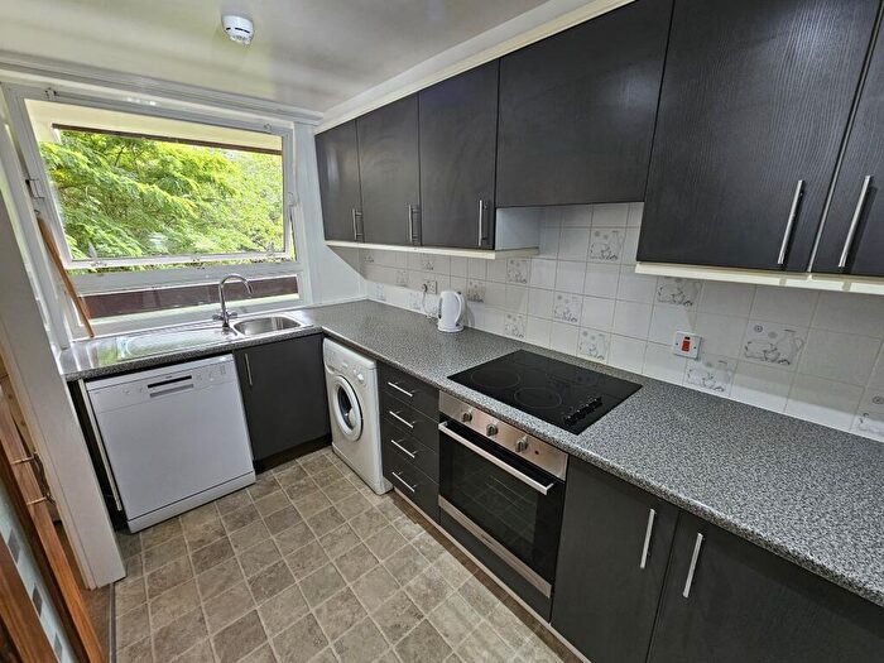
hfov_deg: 106.2
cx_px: 442
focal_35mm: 13
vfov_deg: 89.9
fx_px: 332
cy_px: 332
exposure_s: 1/50
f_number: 2.2
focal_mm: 2.2
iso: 200
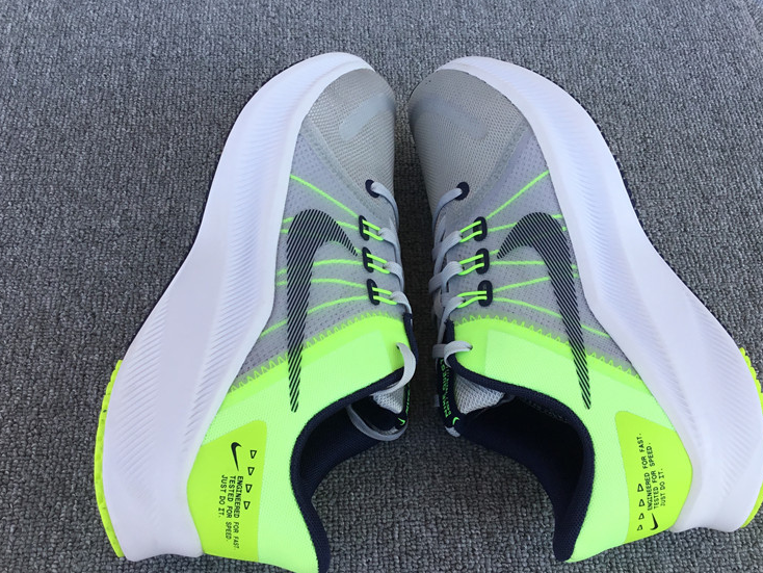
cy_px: 292
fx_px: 838
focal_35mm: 38
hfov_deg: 48.9
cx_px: 413
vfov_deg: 37.7
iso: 25
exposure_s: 1/273
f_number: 2.4
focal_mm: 3.3
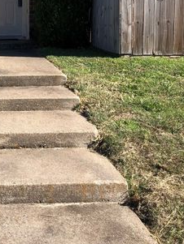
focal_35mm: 62
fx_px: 439
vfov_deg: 30.5
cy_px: 54
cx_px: -16
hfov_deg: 22.4
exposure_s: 1/1279
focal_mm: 3.99
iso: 20
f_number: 1.8
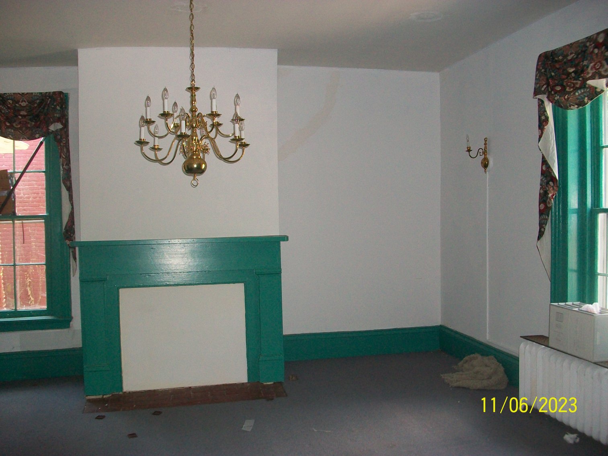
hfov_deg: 54.0
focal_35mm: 34
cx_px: 304
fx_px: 597
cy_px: 228
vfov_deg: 41.8
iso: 160
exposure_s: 1/60
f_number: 2.8
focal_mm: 5.7
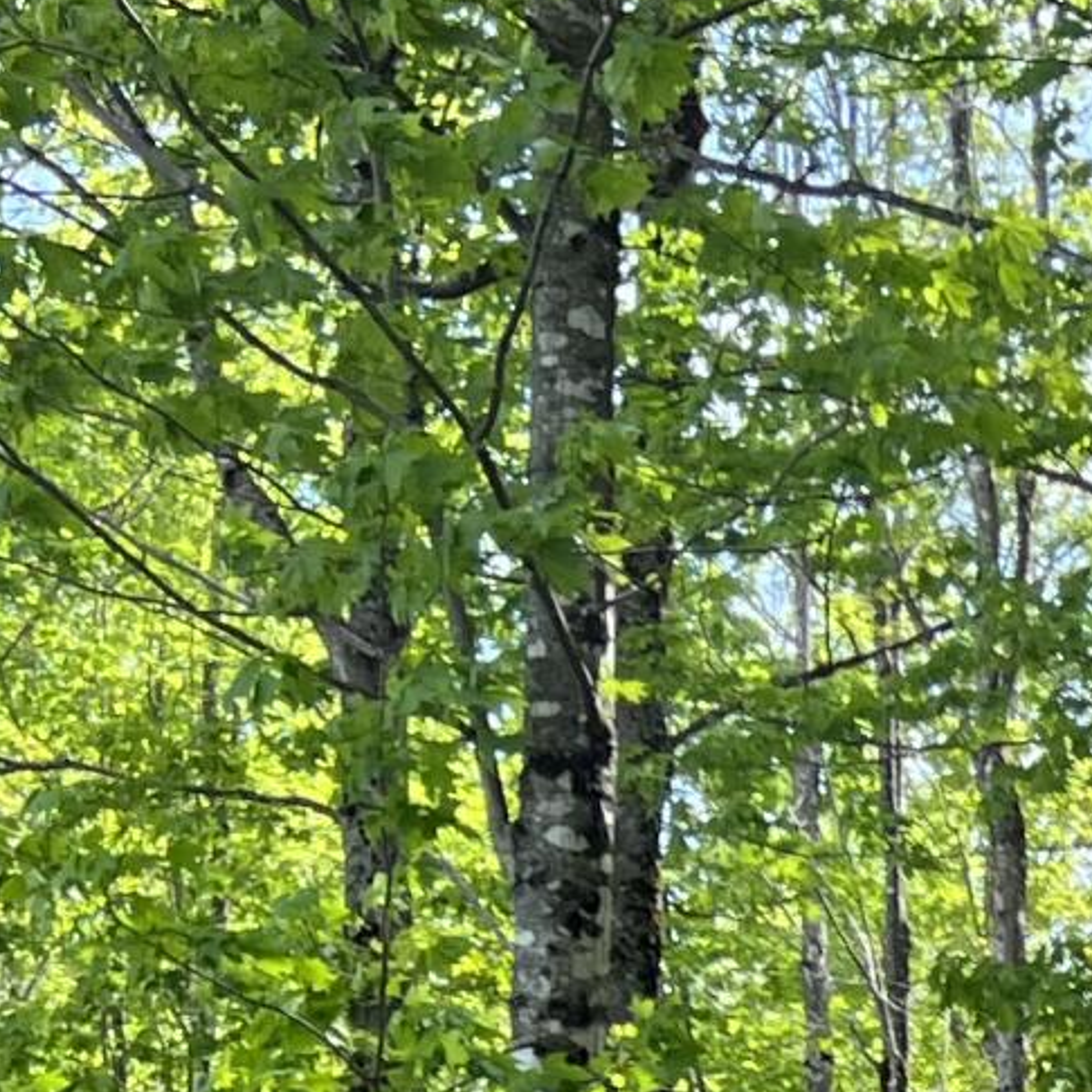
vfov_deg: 11.5
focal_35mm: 142
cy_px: 1917
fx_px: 5068
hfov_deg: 11.2
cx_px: 2141
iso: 50
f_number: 1.5
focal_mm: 5.7
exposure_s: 1/743
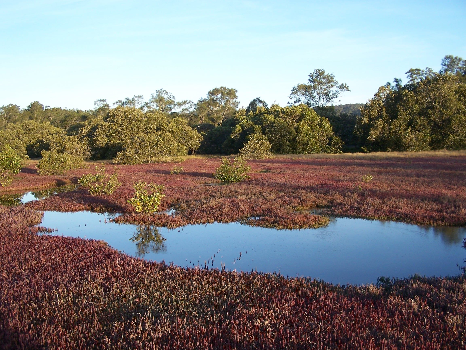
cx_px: 233
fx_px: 512
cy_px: 175
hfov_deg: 49.0
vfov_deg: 37.7
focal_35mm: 38
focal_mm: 6.3
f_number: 2.8
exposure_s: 1/250
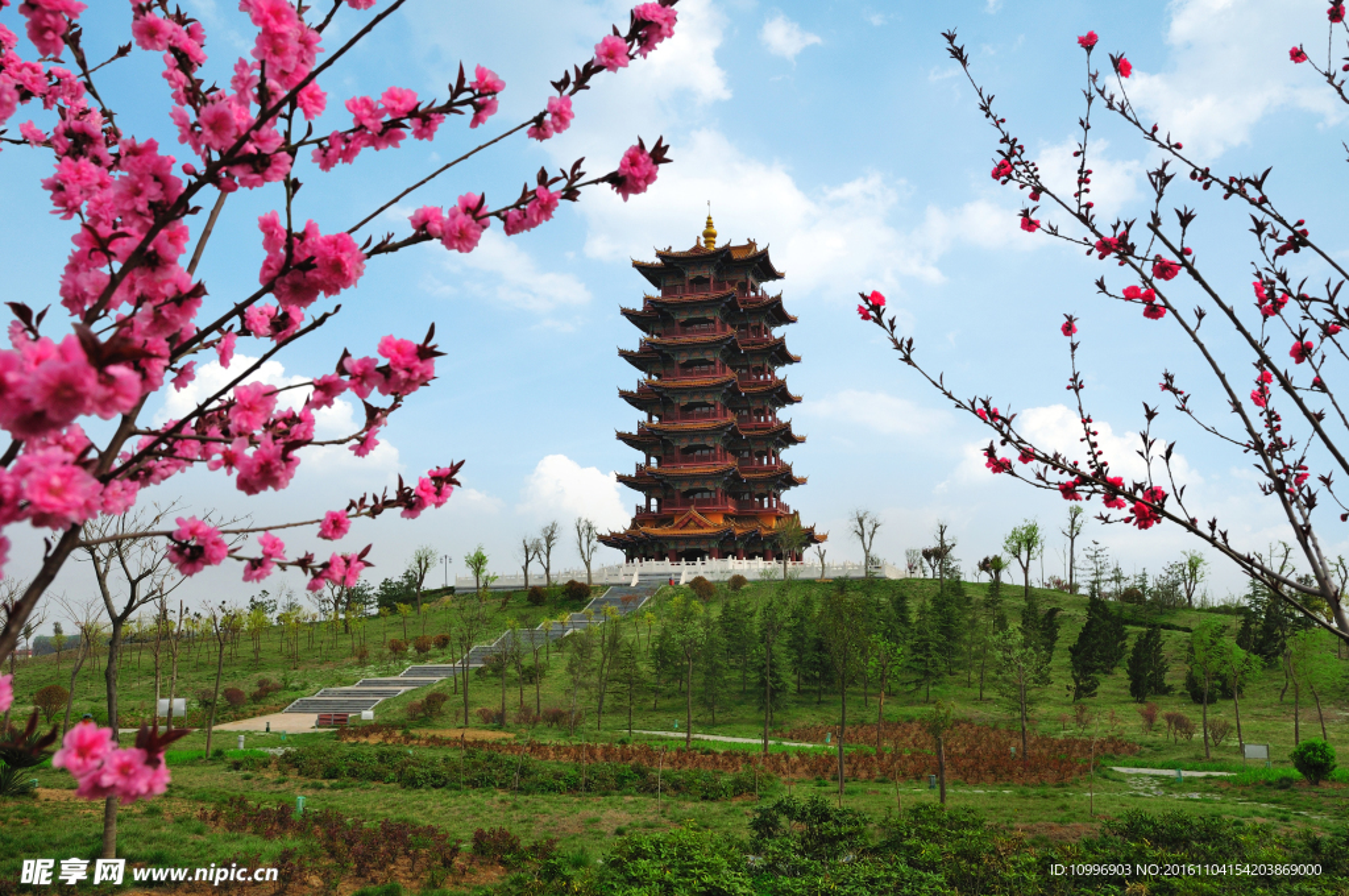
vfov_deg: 39.9
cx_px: 674
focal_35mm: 33
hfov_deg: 57.3
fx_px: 1235
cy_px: 448
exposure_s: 1/400
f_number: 8
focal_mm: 22
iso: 200
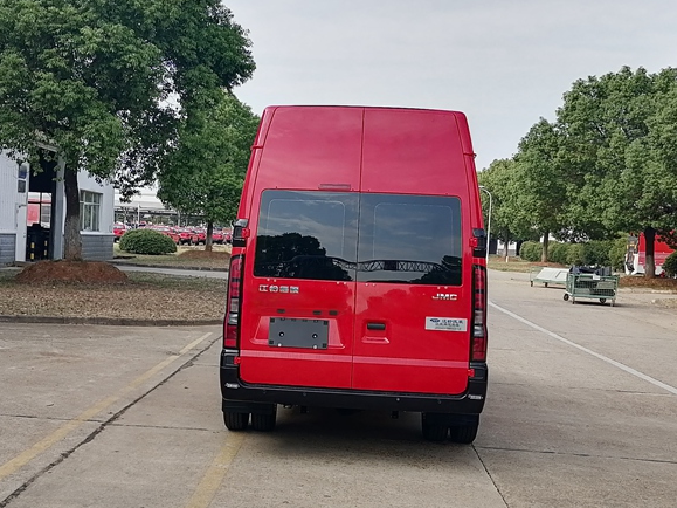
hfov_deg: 63.4
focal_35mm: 28
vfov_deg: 49.7
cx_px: 346
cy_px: 262
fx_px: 547
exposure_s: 1/364
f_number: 1.8
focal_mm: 5.3
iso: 50
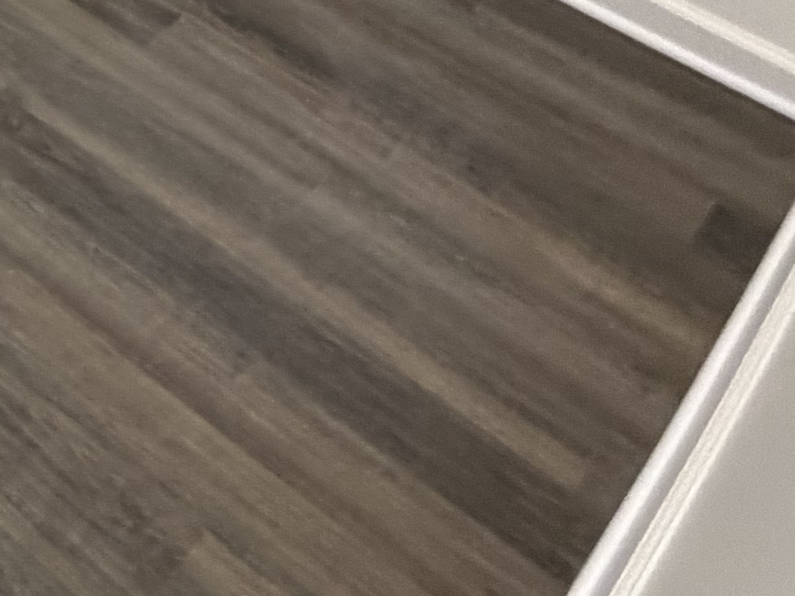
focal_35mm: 61
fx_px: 1401
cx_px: -743
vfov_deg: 22.5
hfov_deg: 19.7
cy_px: -74
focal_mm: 2.22
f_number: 2.2
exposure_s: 1/60
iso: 400
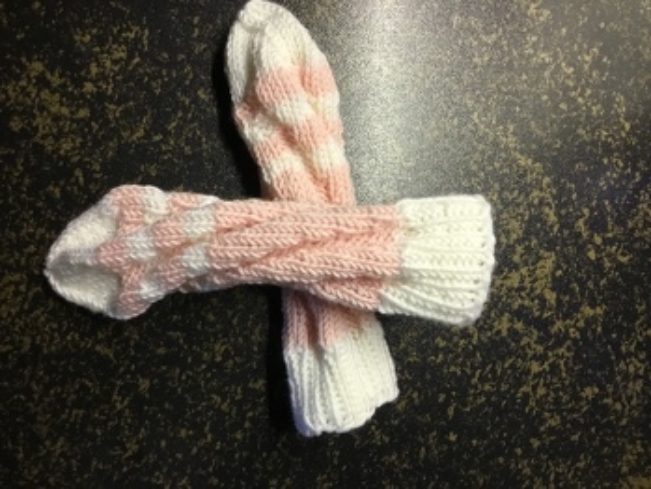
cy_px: 244
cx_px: 326
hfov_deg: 58.3
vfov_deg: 45.5
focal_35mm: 31
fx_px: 583
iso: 100
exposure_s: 1/33
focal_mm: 3.3
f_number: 2.4
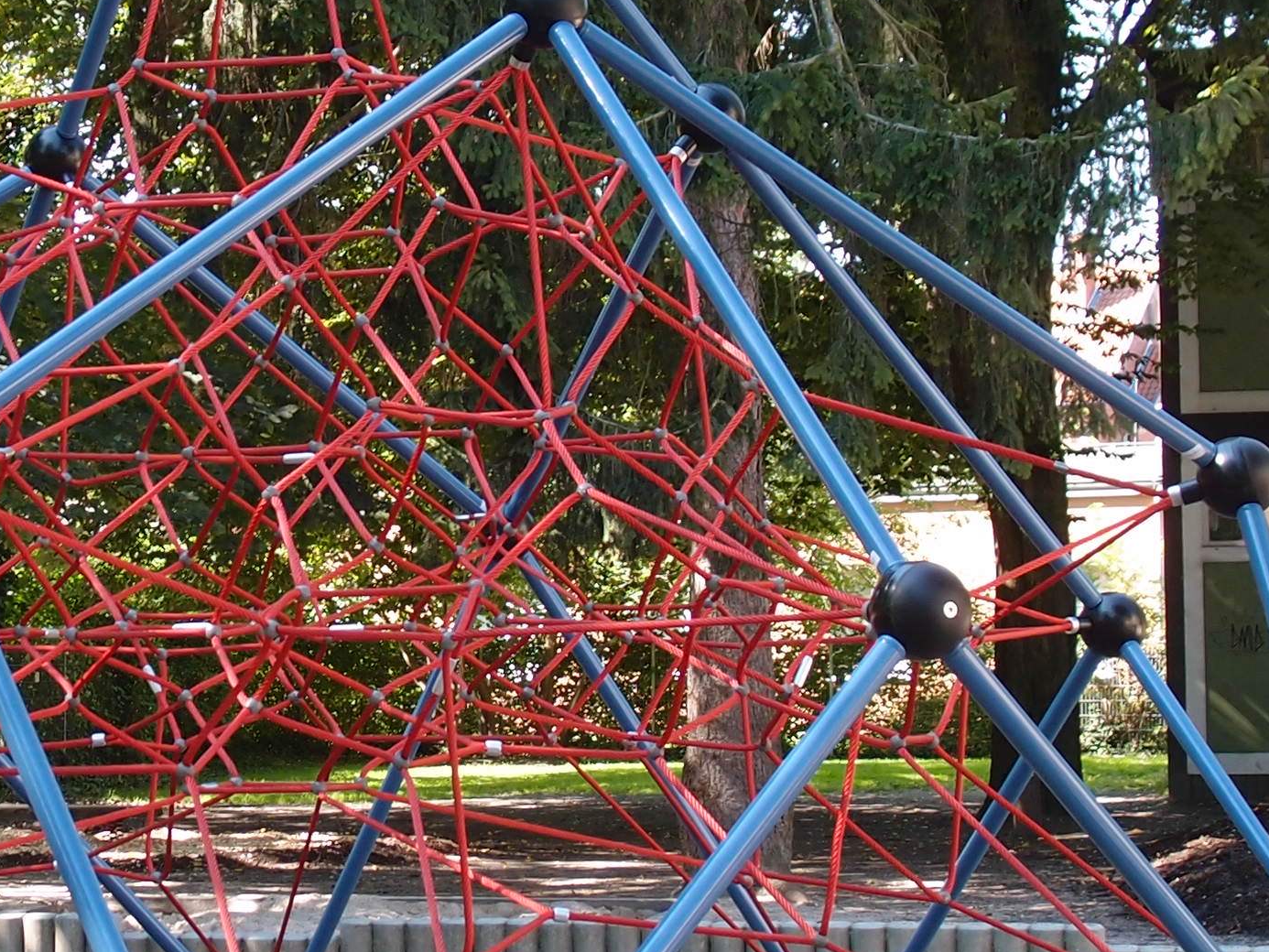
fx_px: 3667
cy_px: 554
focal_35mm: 100
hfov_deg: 19.4
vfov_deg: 14.8
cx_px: 216
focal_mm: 8.16
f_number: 2.5
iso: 100
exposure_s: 1/160
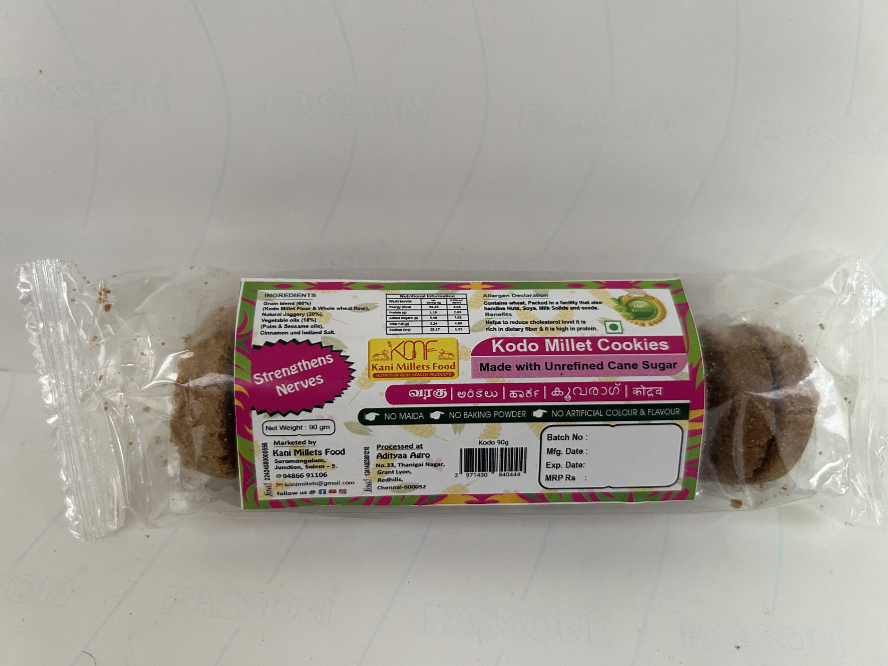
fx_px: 667
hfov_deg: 67.3
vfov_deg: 53.1
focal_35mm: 26
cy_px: 333
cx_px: 444
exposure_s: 1/50
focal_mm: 5.7
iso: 160
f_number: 1.5
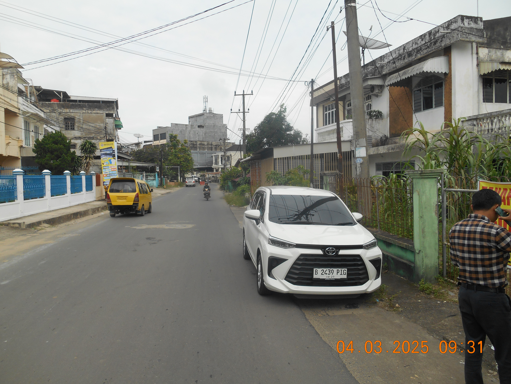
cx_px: 256
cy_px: 192
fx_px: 384
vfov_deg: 53.1
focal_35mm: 26
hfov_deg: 67.3
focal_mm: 4.7
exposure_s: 1/500
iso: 80
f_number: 3.4
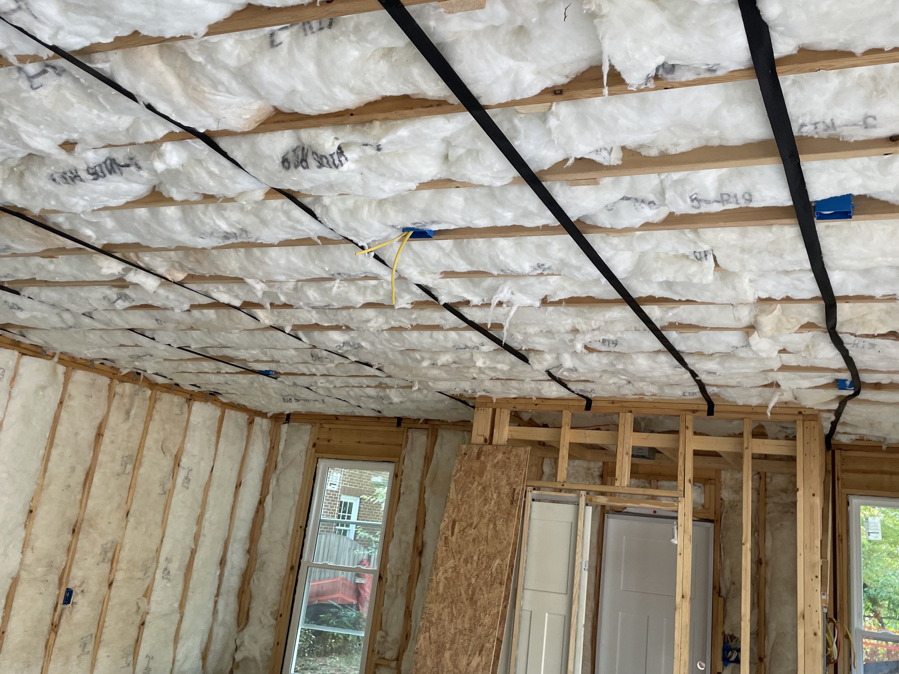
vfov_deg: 44.1
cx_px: 525
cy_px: 299
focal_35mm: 32
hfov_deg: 56.5
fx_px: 831
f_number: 1.6
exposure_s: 1/121
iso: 80
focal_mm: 4.2
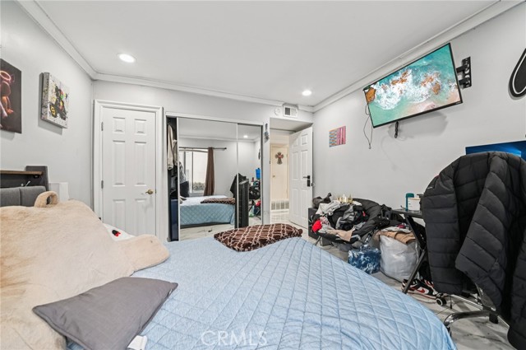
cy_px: 175
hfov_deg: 112.7
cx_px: 263
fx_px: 175
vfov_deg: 89.8
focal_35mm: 12
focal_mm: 12
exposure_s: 1/8
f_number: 8
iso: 250
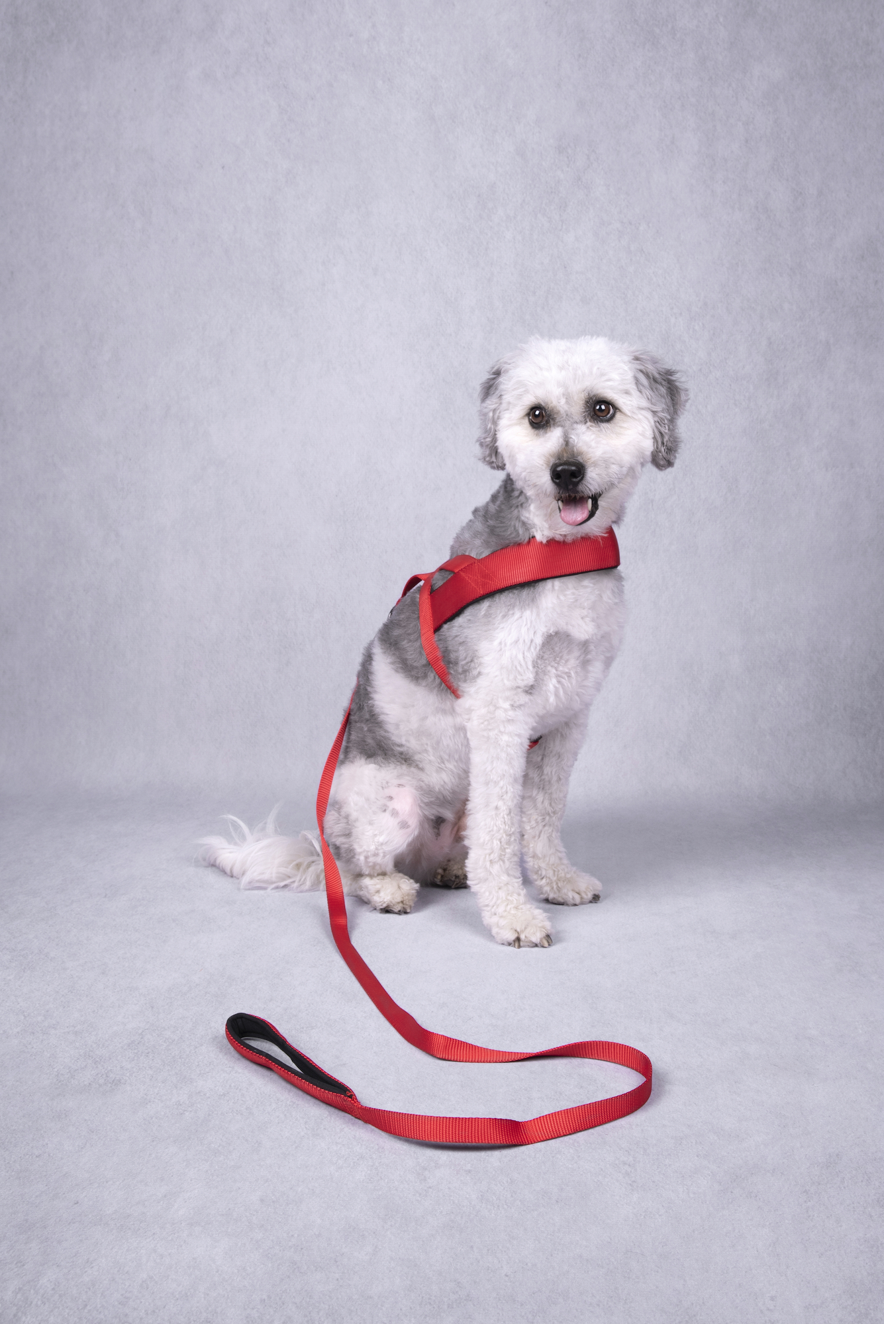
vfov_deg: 54.4
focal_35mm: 35
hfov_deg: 37.9
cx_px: 442
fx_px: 1288
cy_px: 662
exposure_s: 1/100
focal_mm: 35
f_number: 11
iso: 250
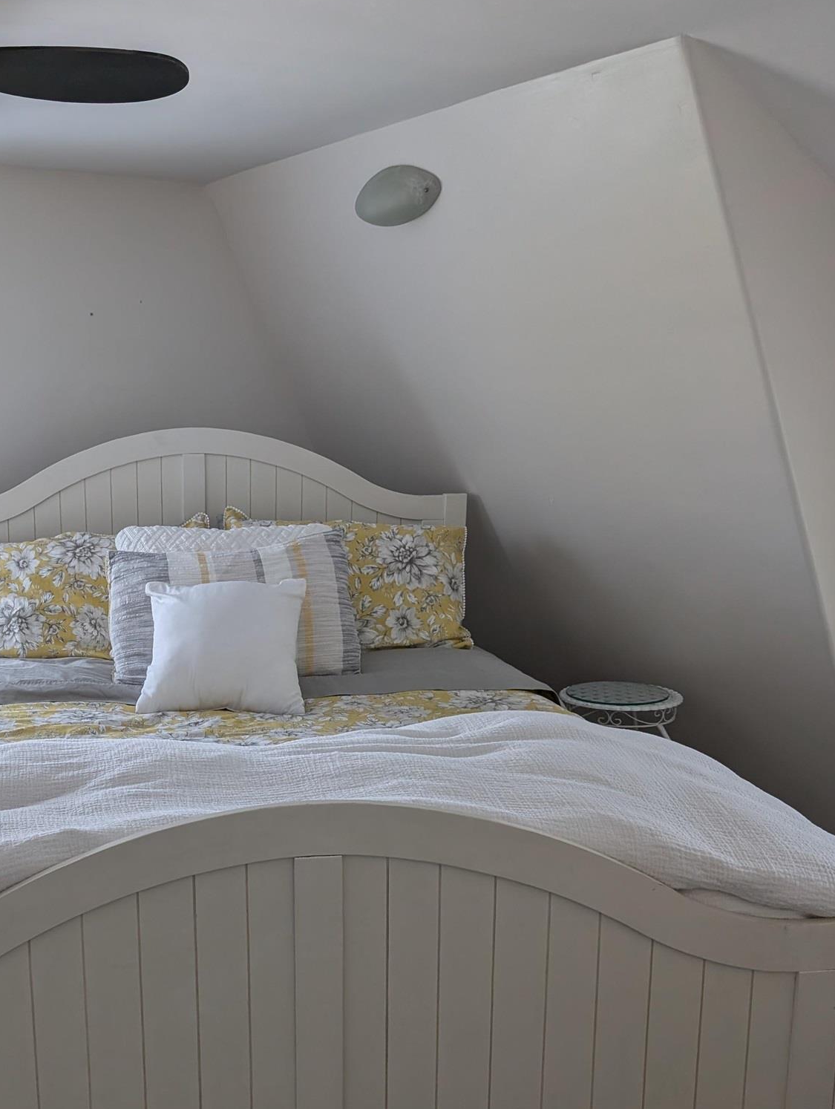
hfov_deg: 37.8
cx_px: 212
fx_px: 1187
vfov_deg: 49.5
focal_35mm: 37
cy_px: 702
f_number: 1.68
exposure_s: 1/171
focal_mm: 6.9
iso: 49
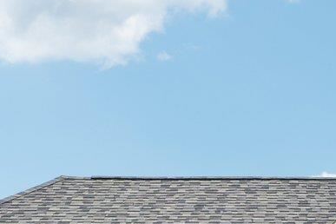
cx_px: 194
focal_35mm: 148
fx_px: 1381
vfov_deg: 8.4
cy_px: 551
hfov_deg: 13.9
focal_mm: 10.3
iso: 100
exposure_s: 1/500
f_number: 5.6
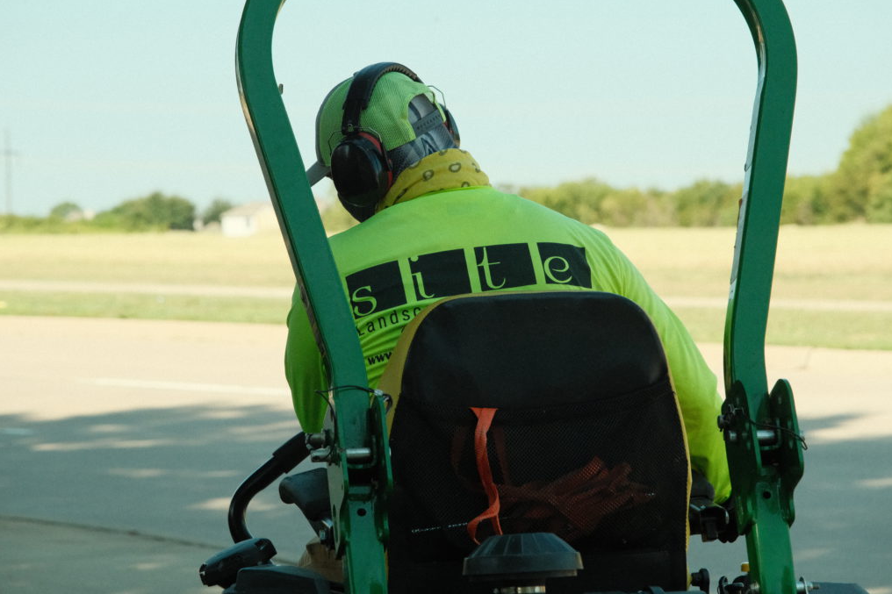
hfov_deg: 16.9
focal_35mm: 121
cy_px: 297
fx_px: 2997
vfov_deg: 11.3
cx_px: 447
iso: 3200
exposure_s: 1/3800
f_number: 5.6
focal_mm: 80
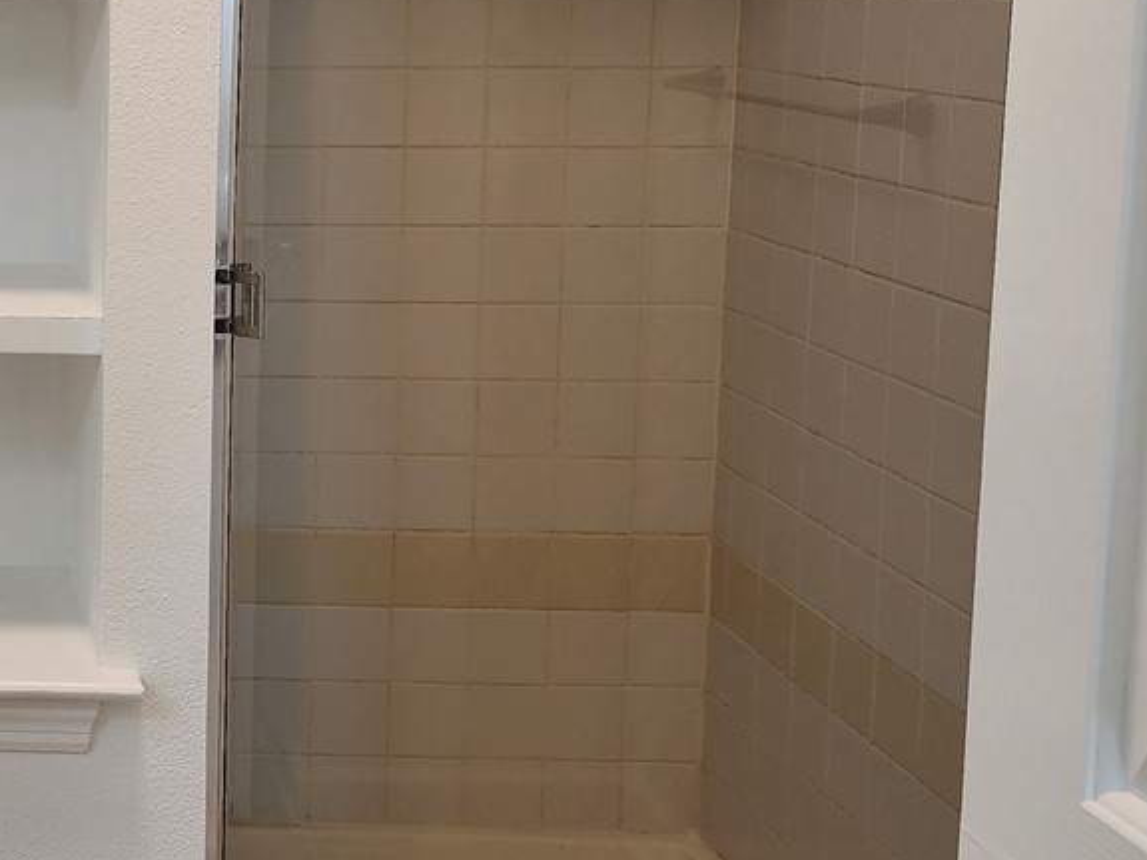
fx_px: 2120
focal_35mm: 64
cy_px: 212
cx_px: -193
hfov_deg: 27.1
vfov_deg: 22.7
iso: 64
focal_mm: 6.4
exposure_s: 1/120
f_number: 1.8
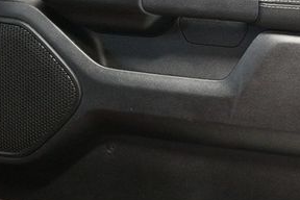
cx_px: 254
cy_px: 70
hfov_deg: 24.8
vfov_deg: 17.0
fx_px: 667
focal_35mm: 80
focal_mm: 24
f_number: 3.8
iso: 5000
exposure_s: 1/60
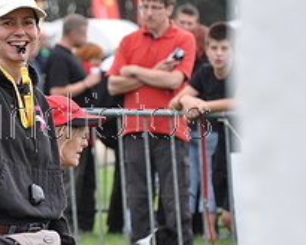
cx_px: 7
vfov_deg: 3.6
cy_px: 117
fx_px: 3930
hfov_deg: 4.5
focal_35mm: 434
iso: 900
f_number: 4.8
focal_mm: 140
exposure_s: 1/500
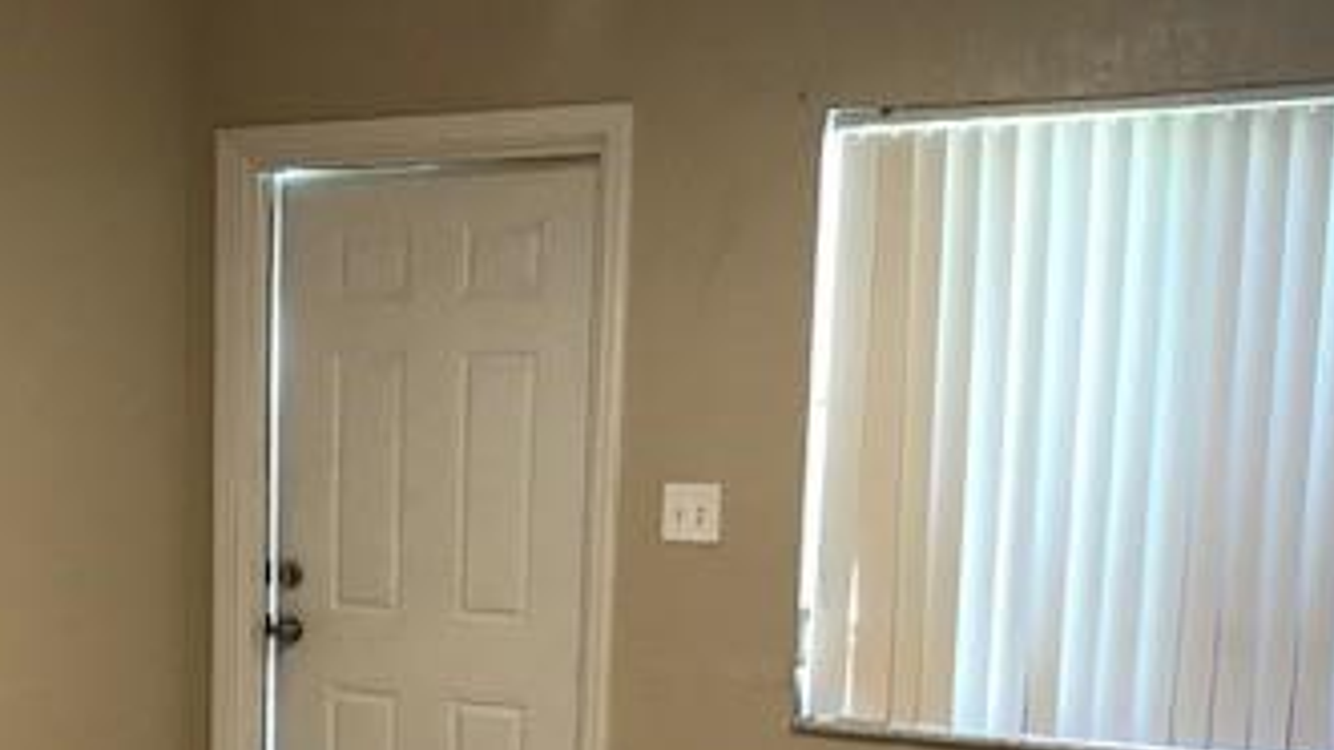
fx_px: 2086
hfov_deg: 34.6
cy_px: 738
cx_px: 310
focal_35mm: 59
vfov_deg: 19.8
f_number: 1.8
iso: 40
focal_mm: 3.99
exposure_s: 1/24
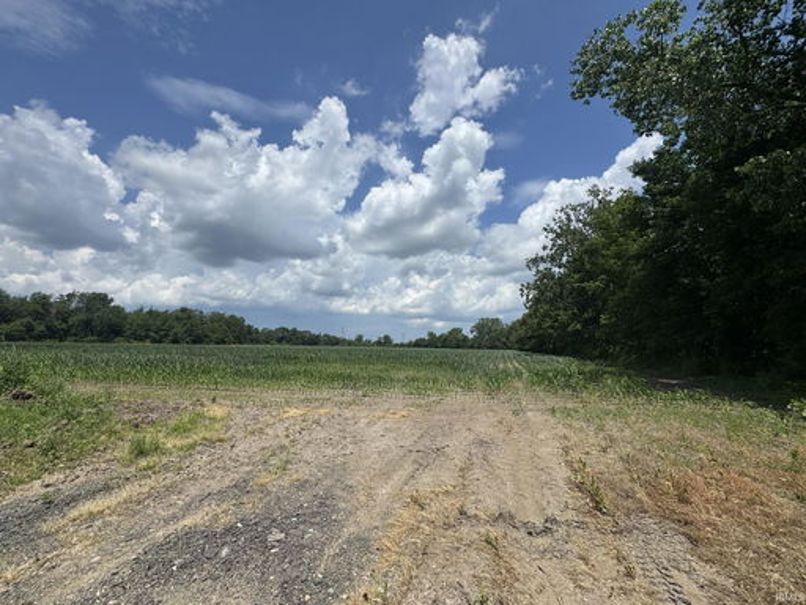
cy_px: 302
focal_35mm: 14
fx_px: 326
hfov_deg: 102.1
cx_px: 403
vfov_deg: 85.7
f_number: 2.2
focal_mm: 2.22
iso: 40
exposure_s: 1/3906
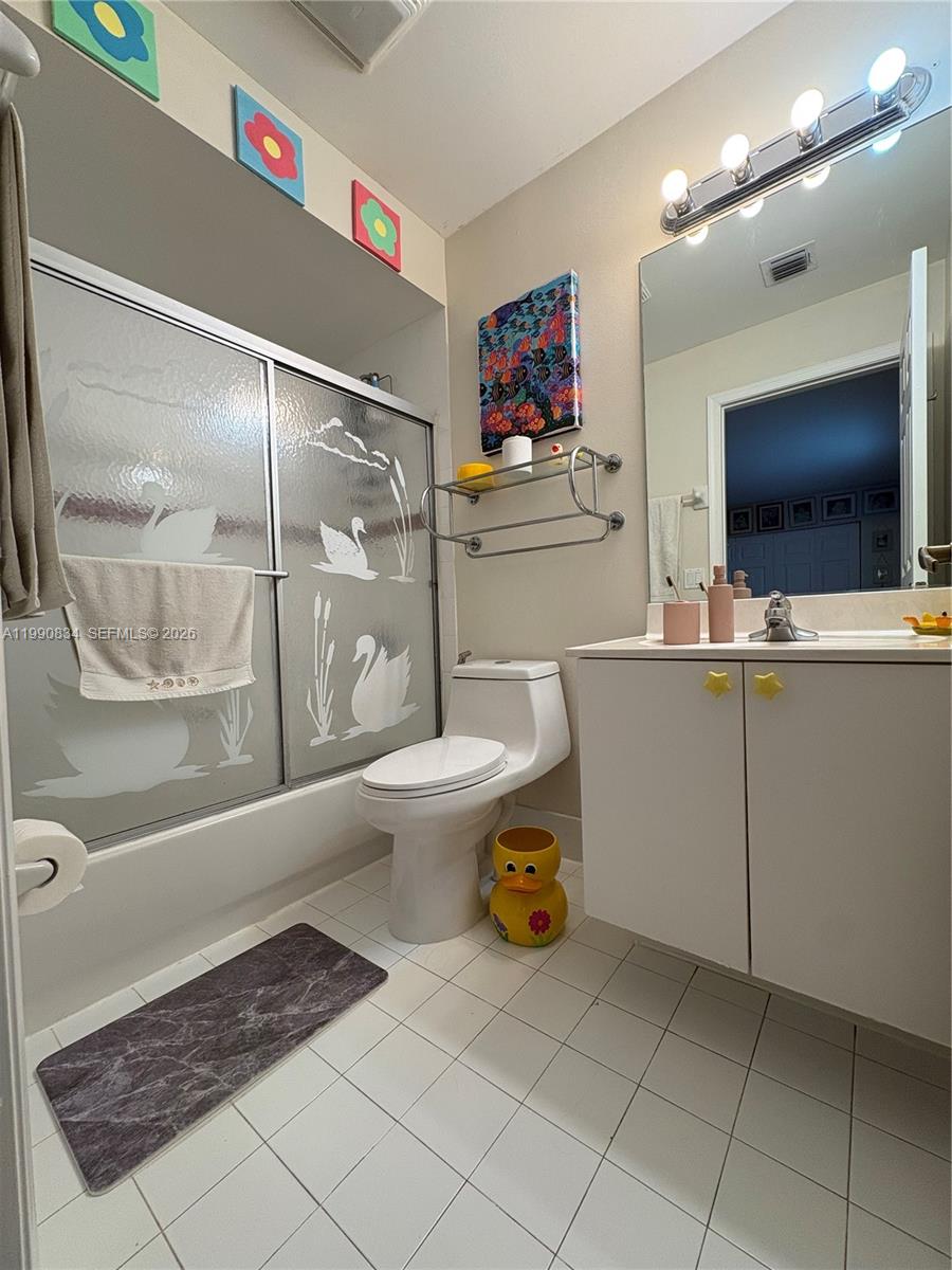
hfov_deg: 85.7
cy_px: 635
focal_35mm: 14
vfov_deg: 102.1
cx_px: 476
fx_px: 513
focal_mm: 2.22
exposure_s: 1/120
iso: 125
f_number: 2.2
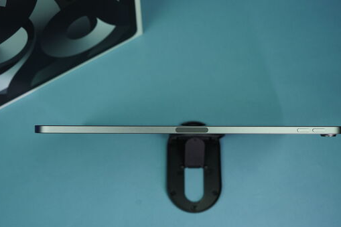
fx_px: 445
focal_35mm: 47
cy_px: 126
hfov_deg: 41.9
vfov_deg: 28.6
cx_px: 185
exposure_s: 1/160
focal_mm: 39
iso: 800
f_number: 6.3
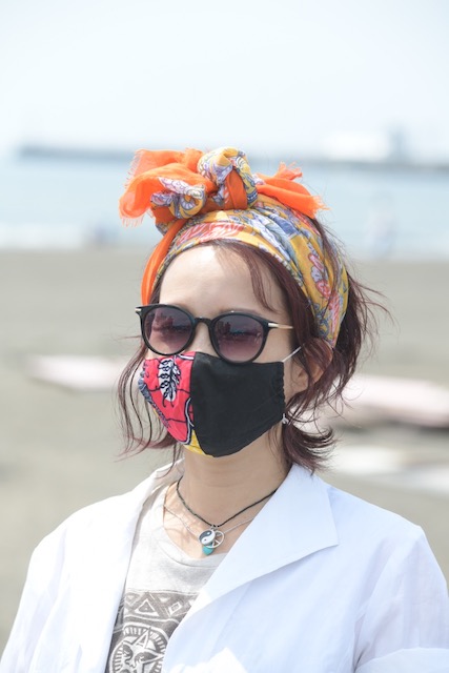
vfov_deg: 19.5
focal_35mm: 105
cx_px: 224
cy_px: 336
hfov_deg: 13.0
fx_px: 1963
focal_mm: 105
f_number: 5.6
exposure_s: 1/1250
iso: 320
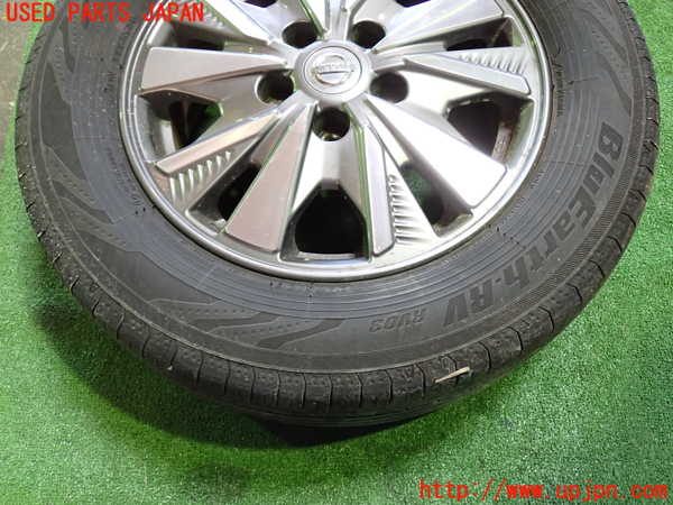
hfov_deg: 60.0
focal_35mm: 30
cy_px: 252
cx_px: 336
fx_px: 583
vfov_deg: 46.8
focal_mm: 5.4
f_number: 2.3
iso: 500
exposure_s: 1/30
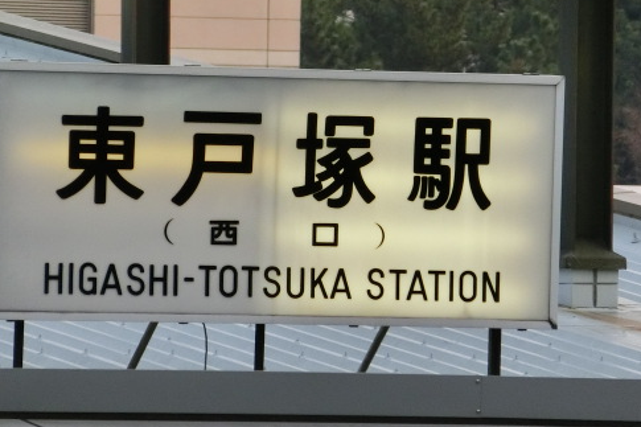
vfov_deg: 2.2
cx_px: 275
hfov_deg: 3.3
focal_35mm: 618
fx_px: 10999
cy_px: 181
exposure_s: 1/400
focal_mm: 81
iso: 640
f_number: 5.9
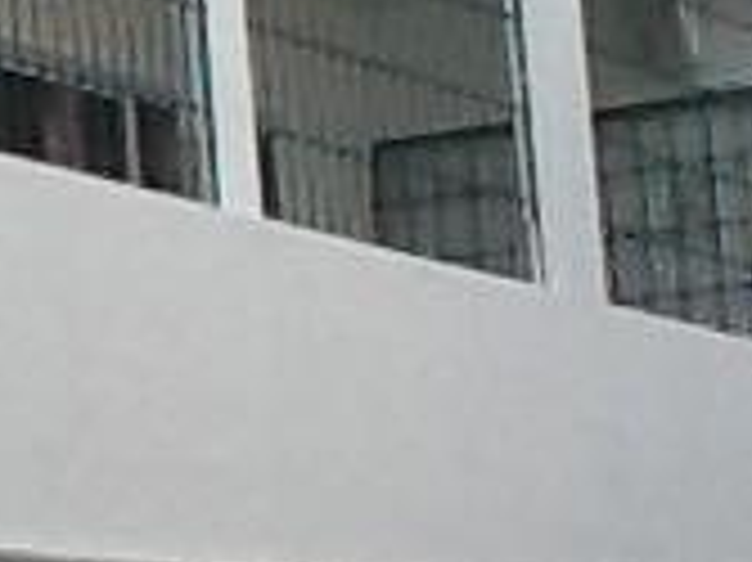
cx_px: -653
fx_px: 5492
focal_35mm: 253
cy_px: 414
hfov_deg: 7.6
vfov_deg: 5.9
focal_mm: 2.03
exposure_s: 1/787
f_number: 2.4
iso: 40
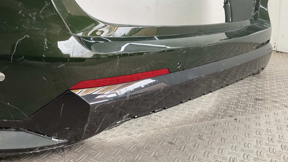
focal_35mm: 32
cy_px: 74
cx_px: 146
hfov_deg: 61.0
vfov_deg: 36.7
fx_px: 244
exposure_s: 1/100
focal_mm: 3
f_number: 1.8
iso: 25
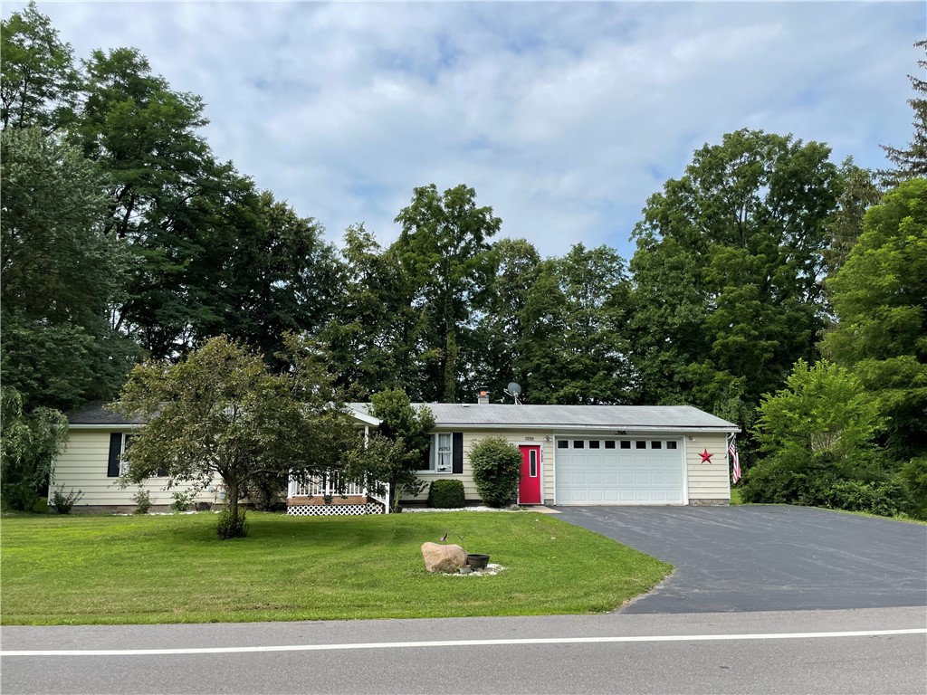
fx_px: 696
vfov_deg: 53.1
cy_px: 348
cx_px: 464
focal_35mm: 26
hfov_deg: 67.3
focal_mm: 4.2
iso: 32
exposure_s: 1/3401
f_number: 1.6
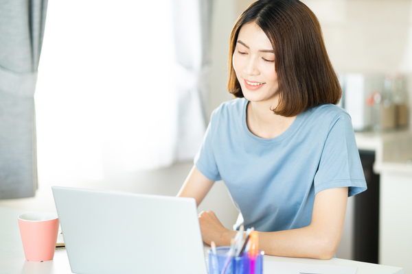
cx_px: 206
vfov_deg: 16.1
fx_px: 973
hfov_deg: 23.9
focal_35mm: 85
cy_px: 137
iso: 320
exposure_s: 1/160
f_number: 2.2
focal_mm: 85
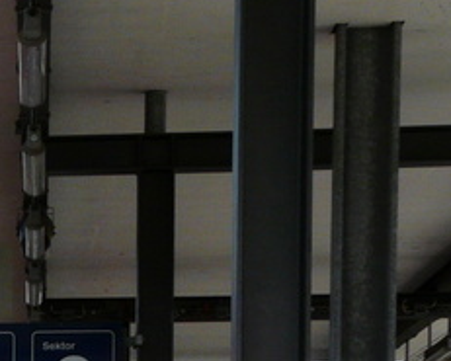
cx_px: -445
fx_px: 3272
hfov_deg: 7.6
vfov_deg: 6.2
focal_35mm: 245
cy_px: 671
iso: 100
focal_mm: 9.5
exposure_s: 1/320
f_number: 5.6
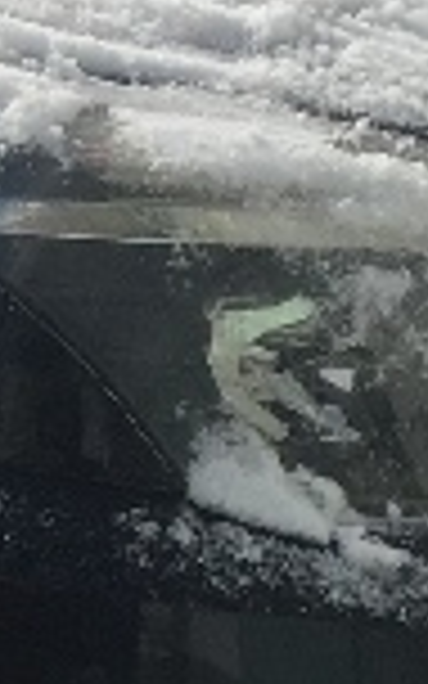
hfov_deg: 6.0
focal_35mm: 194
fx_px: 3621
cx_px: -1041
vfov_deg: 10.8
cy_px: 576
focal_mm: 4.15
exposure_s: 1/5650
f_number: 2.2
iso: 32
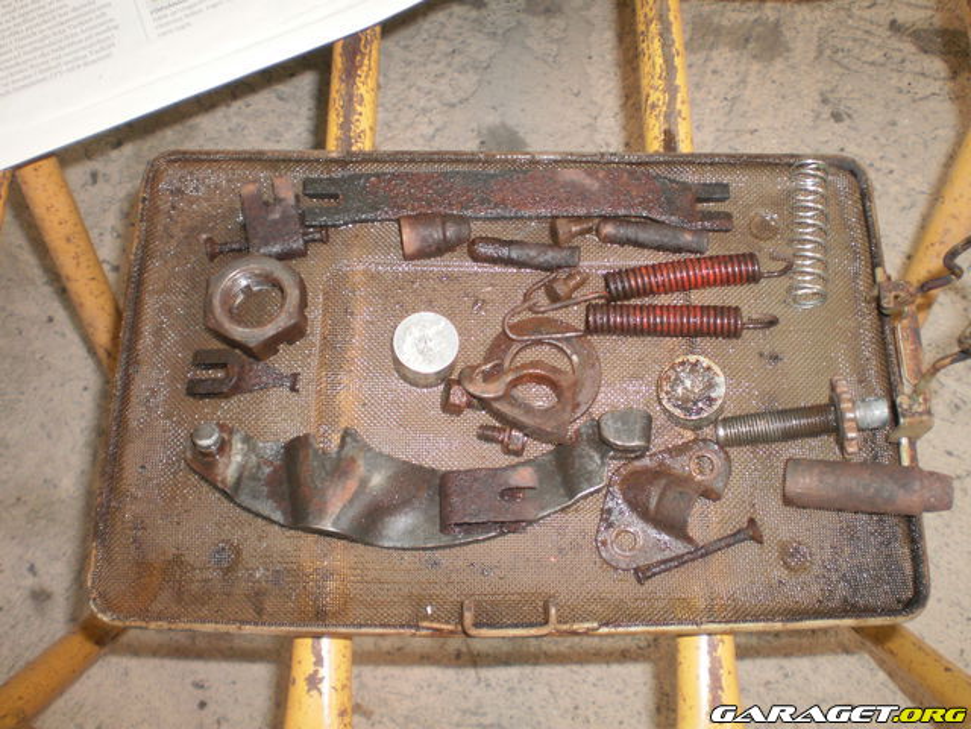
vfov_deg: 39.7
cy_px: 364
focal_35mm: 36
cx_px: 486
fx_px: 1010
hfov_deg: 51.4
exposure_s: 1/30
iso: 125
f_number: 3.1
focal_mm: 6.3
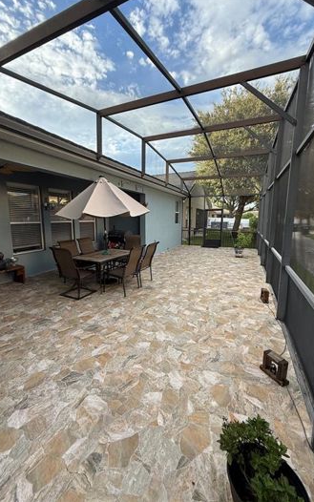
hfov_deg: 74.7
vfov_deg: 101.4
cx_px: 145
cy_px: 249
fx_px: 205
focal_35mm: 15
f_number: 2.2
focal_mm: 2.22
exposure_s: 1/141
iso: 64
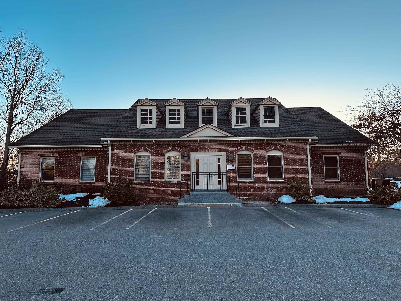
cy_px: 150
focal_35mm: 24
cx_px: 200
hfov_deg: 71.6
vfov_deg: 56.8
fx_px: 278
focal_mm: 6.86
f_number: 1.78
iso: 80
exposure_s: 1/1473
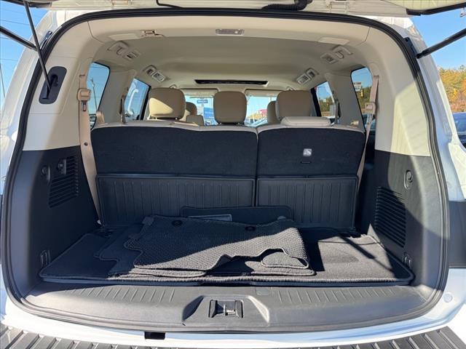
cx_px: 233
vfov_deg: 56.8
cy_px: 174
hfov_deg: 71.6
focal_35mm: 24
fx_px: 323
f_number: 1.78
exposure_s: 1/328
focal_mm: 6.76
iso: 80
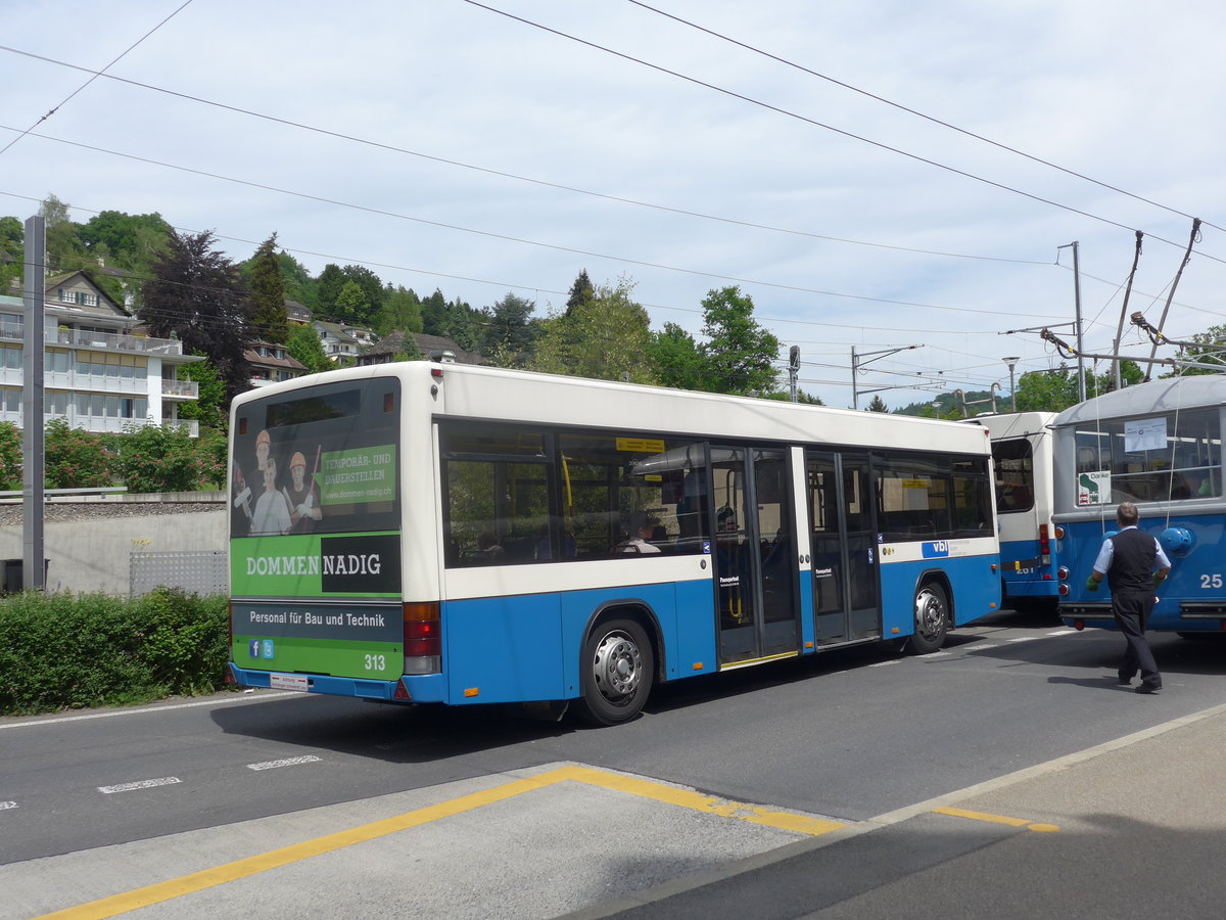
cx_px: 613
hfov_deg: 54.0
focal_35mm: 34
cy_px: 460
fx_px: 1204
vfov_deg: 41.8
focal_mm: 7
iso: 80
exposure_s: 1/1600
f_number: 2.8
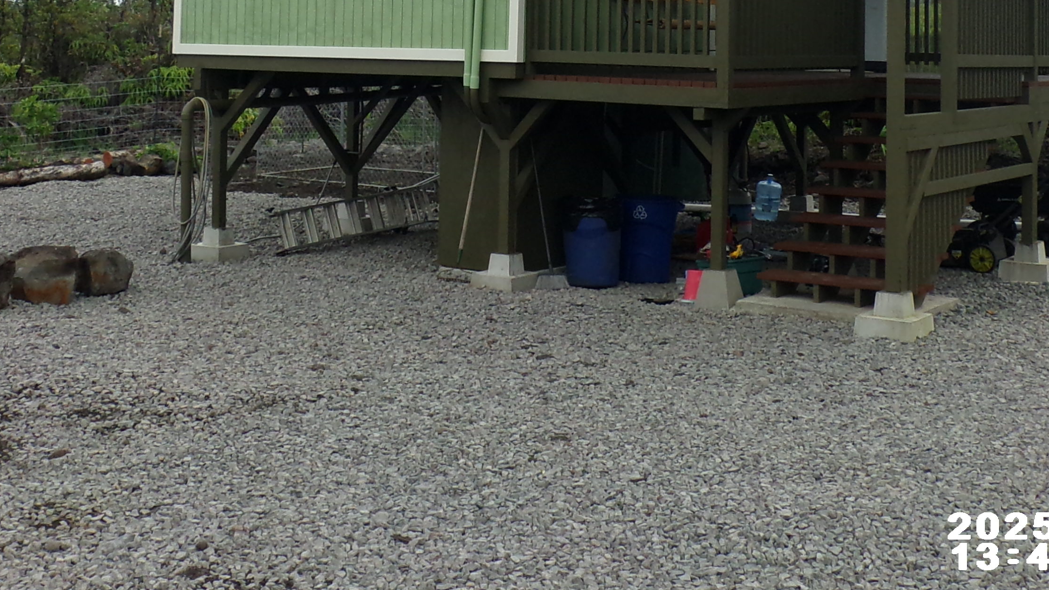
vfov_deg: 20.8
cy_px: -53
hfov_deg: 37.8
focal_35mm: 55
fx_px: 1530
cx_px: 509
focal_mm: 4.7
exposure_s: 1/200
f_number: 7.52
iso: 100
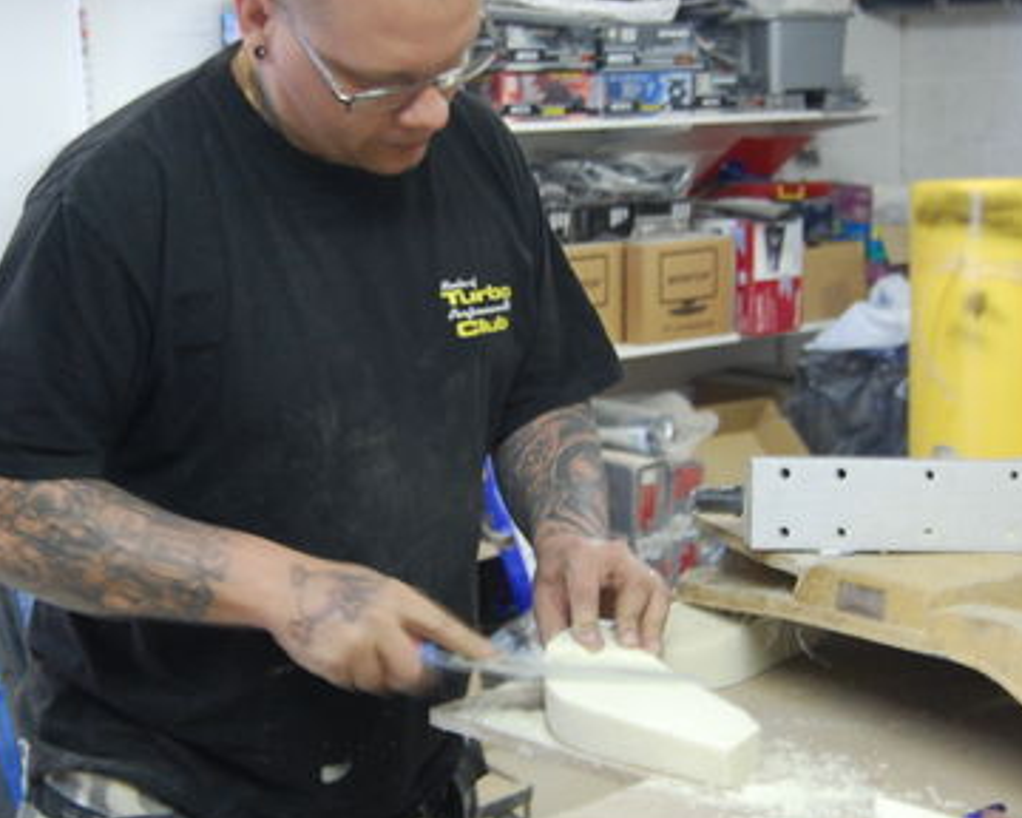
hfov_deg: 31.2
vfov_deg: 25.4
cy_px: 480
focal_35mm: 60
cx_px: 355
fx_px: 1815
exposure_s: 1/13
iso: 800
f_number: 4
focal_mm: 24
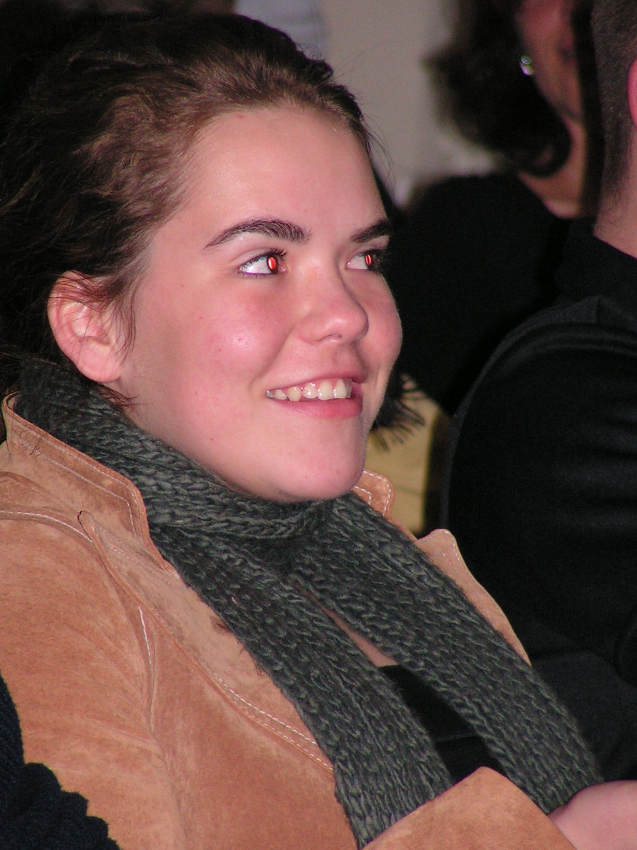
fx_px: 8885
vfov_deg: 5.5
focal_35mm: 362
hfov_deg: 4.1
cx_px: 276
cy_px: 430
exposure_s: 1/320
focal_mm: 48
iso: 200
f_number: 3.2
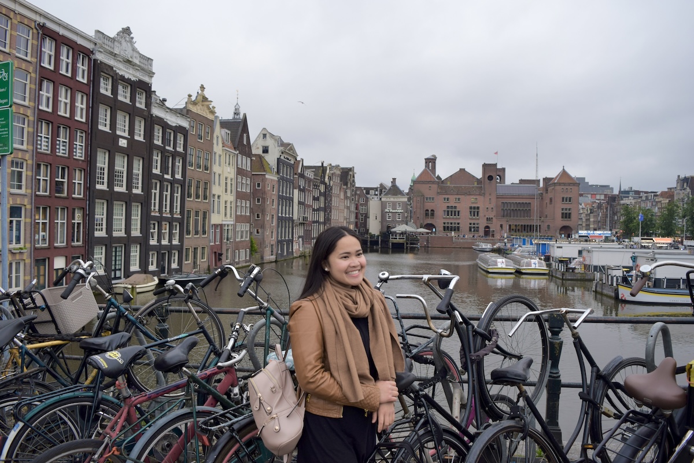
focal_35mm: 27
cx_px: 347
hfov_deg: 67.4
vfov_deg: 47.9
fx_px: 520
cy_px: 232
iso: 400
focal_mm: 18
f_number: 5
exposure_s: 1/100
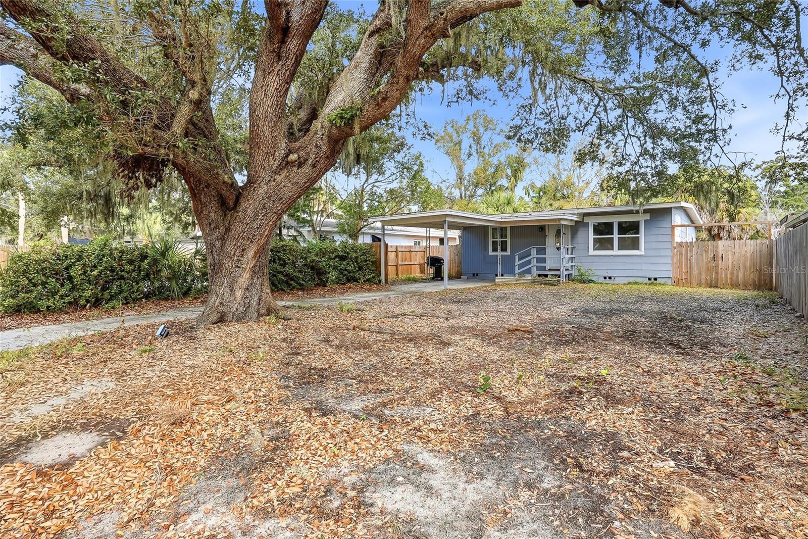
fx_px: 404
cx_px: 404
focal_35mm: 18
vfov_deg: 67.4
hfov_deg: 90.0
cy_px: 270
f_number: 9
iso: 640
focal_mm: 18
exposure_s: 1/1600
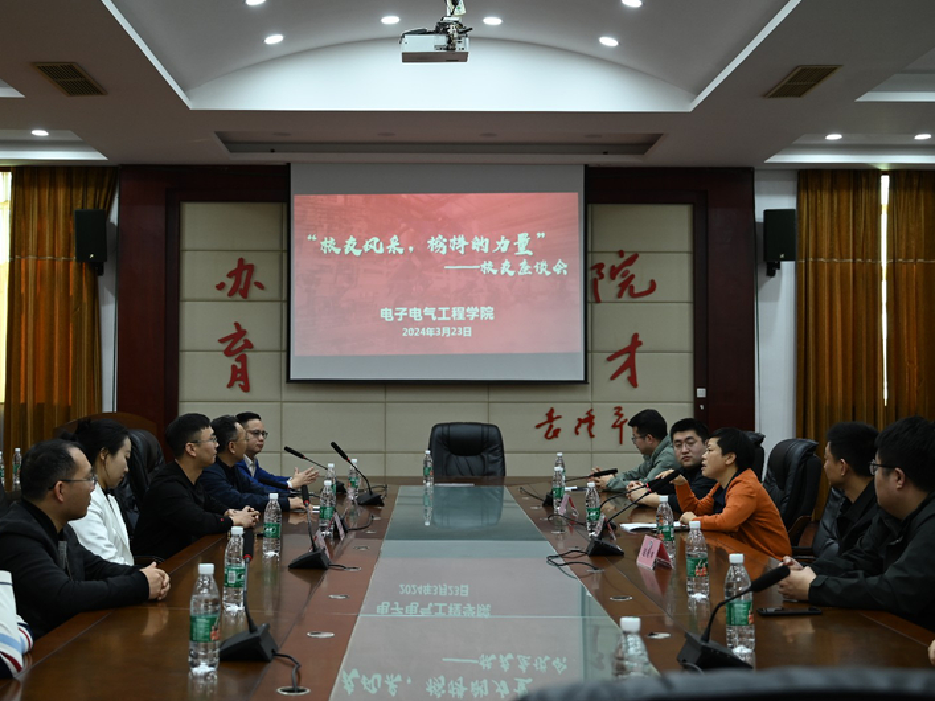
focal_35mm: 49
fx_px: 1323
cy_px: 352
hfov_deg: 38.9
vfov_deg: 29.7
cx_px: 451
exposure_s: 1/80
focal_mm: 45
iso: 400
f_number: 4
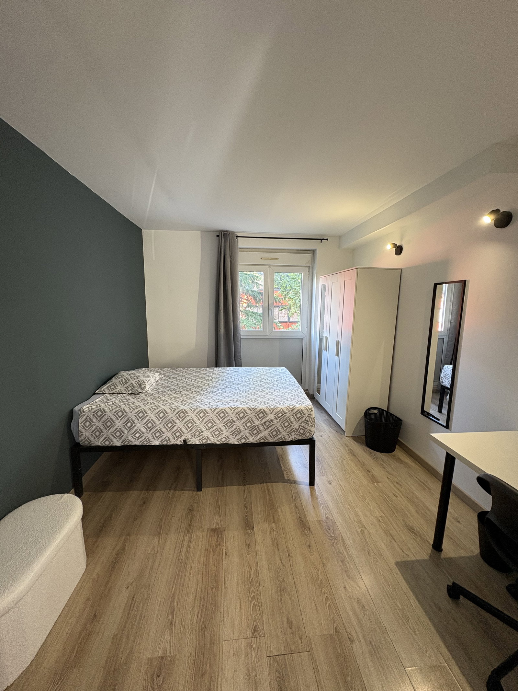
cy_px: 346
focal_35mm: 14
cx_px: 259
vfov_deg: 102.1
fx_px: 279
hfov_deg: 85.7
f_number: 2.2
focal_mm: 2.22
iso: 125
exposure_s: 1/50
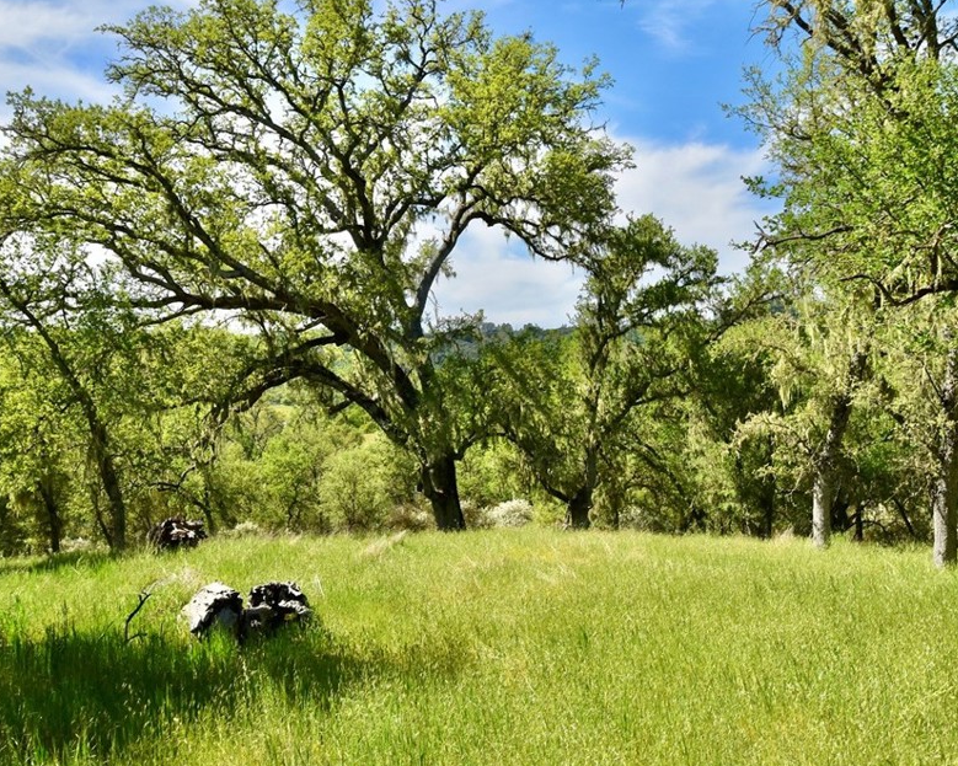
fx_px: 1049
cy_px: 376
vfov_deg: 40.1
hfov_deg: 49.1
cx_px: 505
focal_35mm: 37
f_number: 11
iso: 400
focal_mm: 20
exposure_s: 1/400
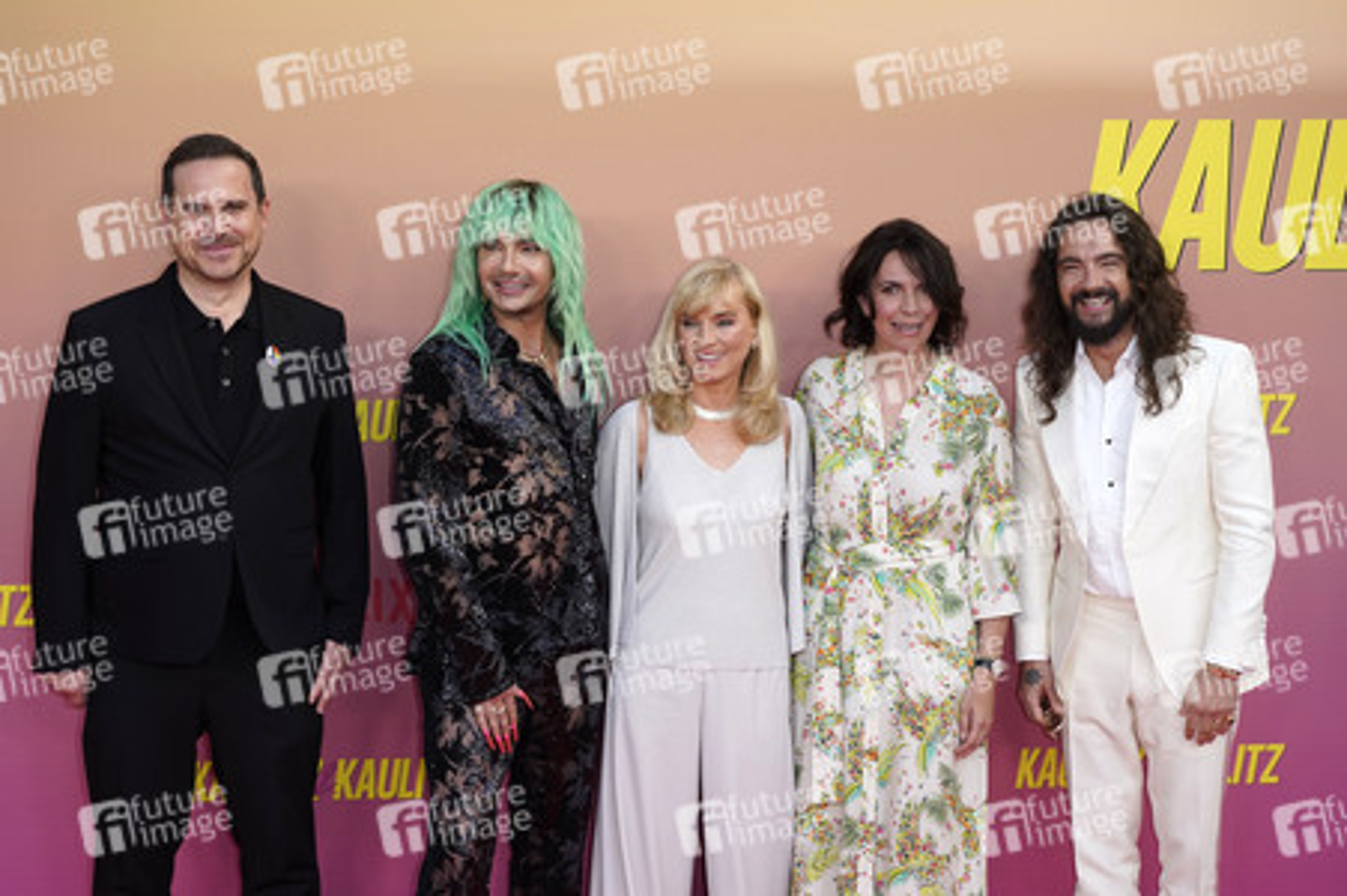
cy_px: 448
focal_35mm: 48
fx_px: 1795
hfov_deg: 41.1
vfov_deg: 28.0
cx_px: 674
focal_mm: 48
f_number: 5.6
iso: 320
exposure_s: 1/160
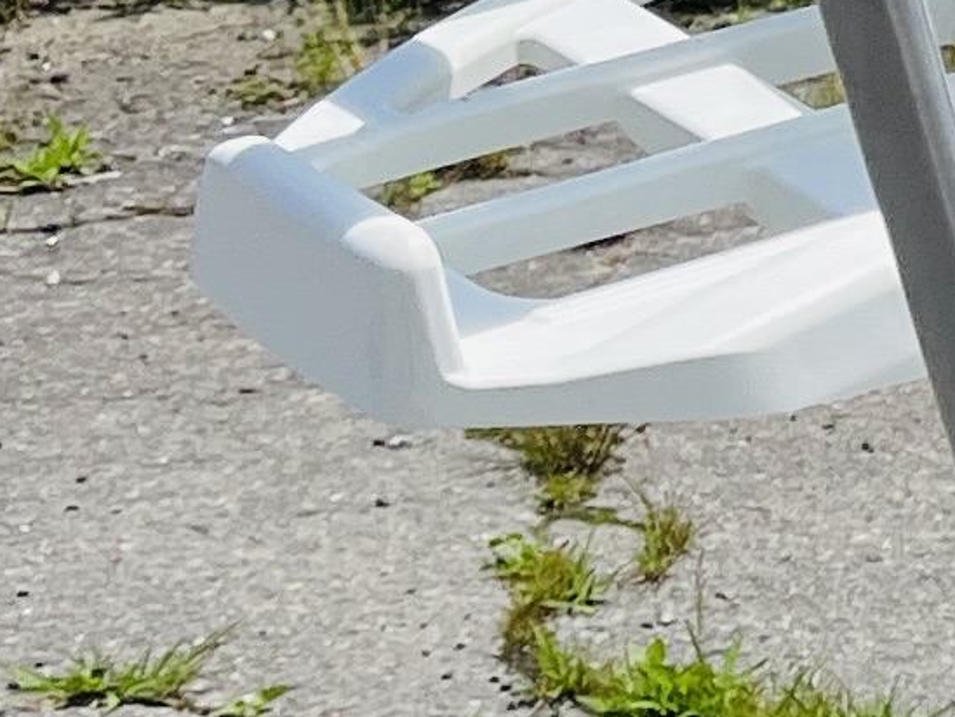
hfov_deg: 8.1
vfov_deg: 7.8
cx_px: 3248
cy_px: 576
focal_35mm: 191
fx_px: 5271
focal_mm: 5.1
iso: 50
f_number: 1.6
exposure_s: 1/6897
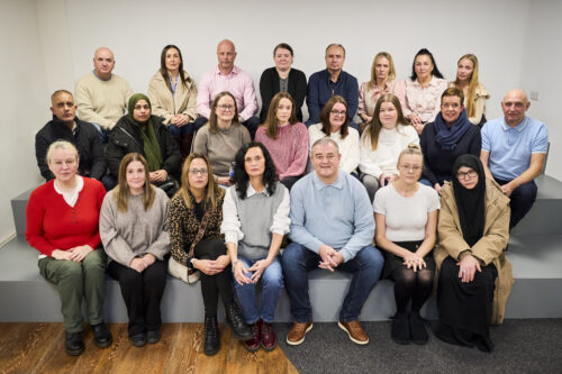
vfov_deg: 44.9
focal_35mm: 29
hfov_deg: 63.7
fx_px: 453
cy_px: 187
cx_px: 281
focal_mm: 29
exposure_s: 1/50
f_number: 6.3
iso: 2500
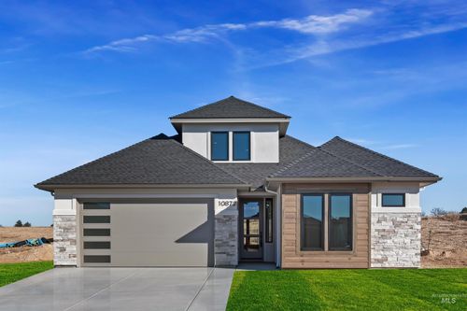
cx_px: 234
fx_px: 337
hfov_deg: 69.4
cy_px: 156
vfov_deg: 49.5
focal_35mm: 26
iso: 320
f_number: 8
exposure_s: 1/500
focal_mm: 26
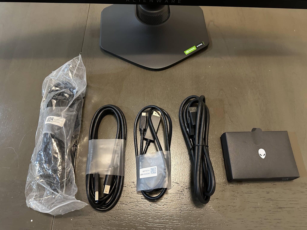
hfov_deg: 71.6
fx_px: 213
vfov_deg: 56.8
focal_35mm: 24
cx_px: 154
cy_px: 115
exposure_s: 1/40
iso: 800
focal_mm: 6.86
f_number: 1.78
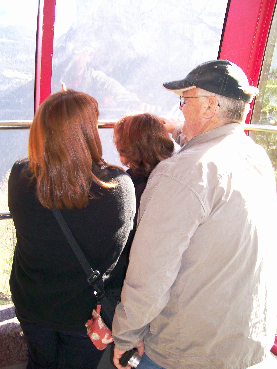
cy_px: 184
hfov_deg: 39.7
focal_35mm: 36
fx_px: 384
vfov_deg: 51.4
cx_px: 138
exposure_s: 1/98.2
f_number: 2.7
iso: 140
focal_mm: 6
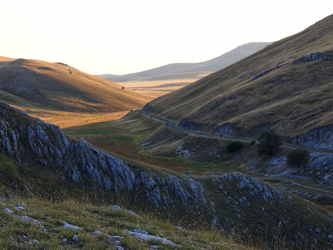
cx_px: 142
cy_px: 144
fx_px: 683
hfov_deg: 27.4
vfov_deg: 20.7
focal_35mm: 71
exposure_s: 1/250
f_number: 4.5
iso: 200
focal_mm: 26
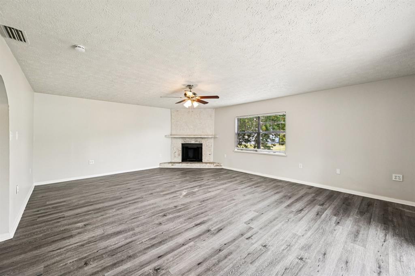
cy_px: 138
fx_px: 161
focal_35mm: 14
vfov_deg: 81.1
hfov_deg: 104.3
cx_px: 208
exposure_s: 1/50
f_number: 8
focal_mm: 14
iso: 800
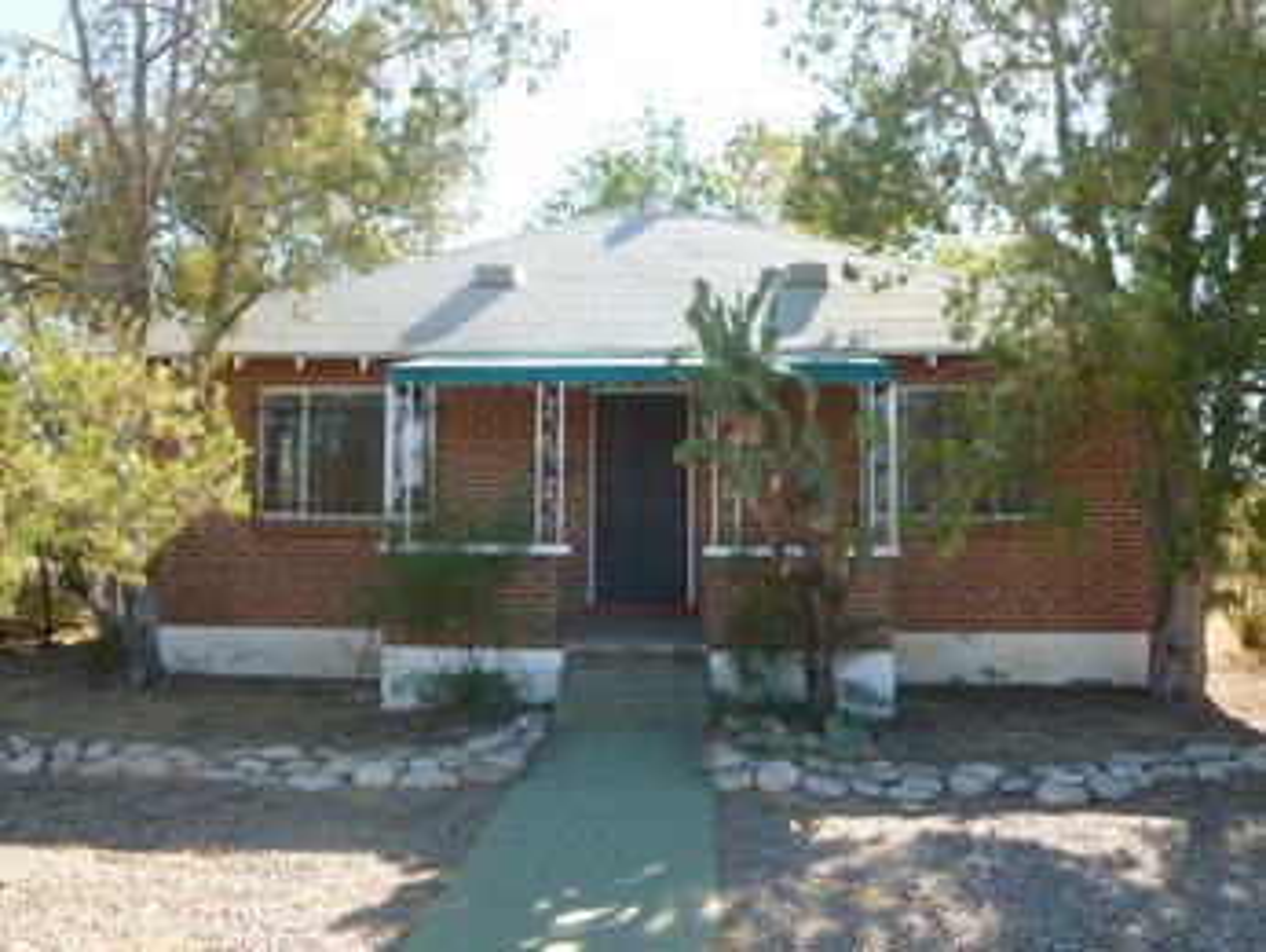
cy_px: 476
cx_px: 633
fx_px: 1098
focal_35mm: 30
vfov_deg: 46.8
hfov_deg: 59.9
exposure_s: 1/200
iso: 100
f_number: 3.4
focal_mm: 5.4
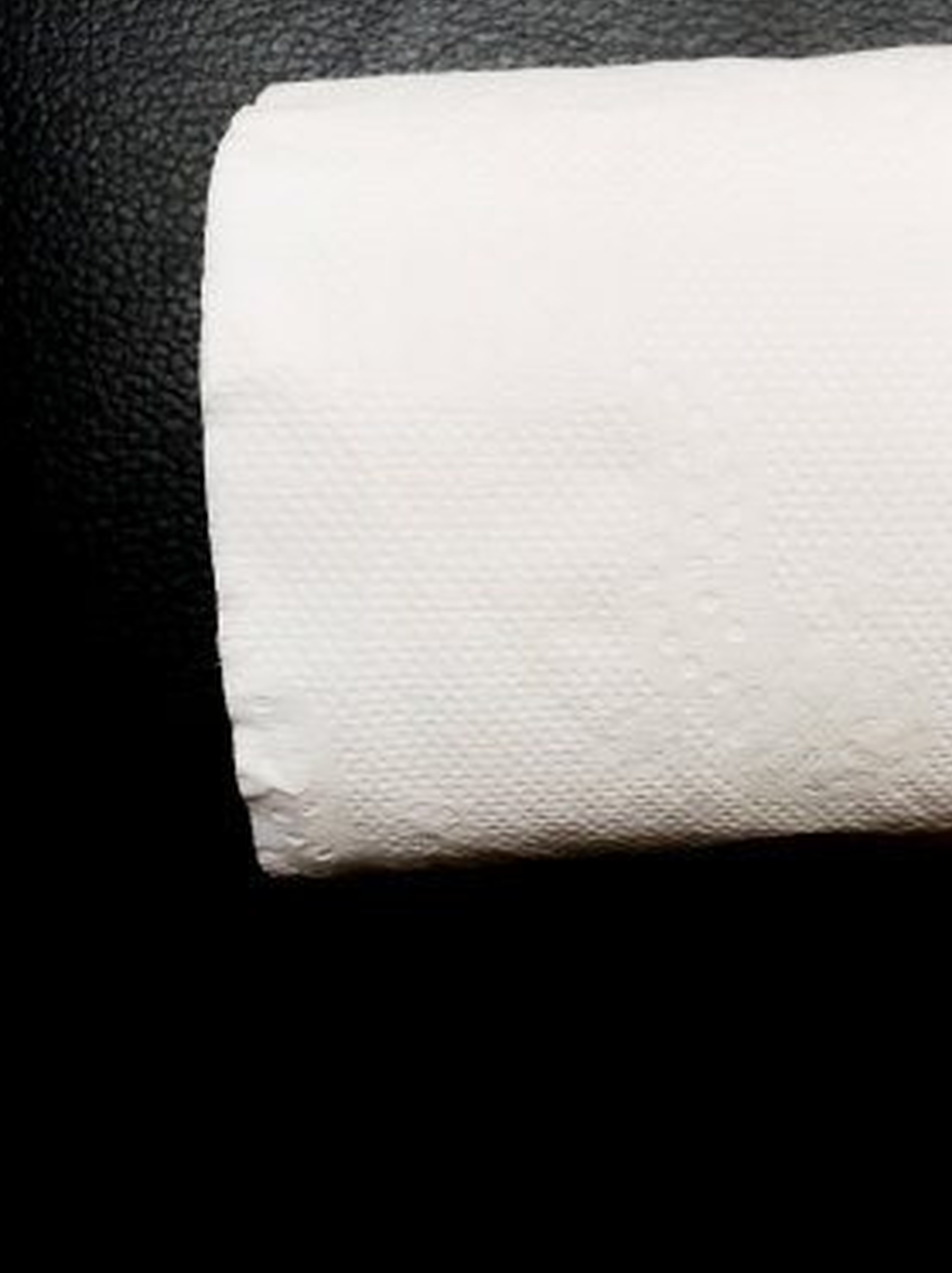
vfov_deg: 41.3
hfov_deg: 30.7
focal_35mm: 46
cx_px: 759
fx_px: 1690
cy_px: 648
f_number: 1.8
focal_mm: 3.99
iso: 20
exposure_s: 1/440
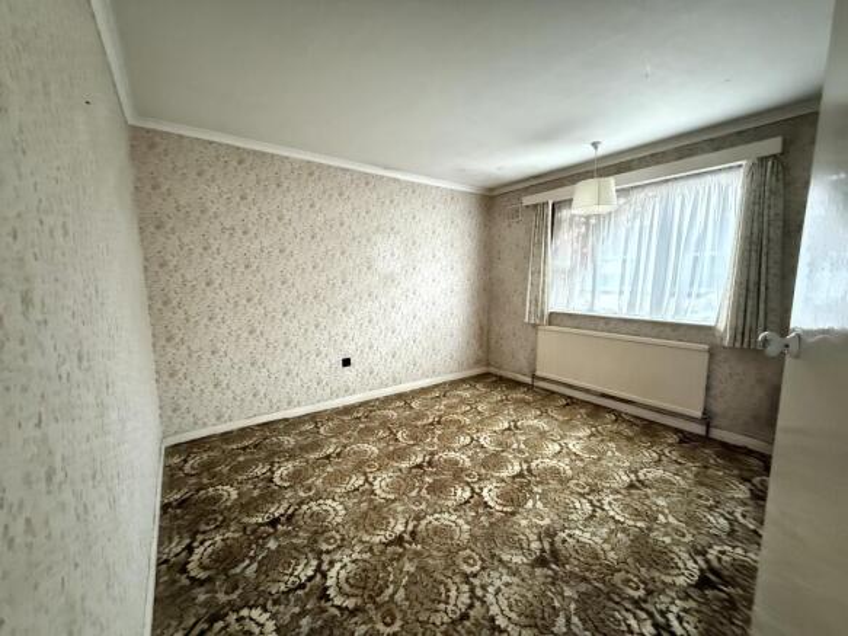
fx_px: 343
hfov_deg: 102.1
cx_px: 424
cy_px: 318
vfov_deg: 85.7
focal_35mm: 14
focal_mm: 2.22
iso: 1600
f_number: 2.2
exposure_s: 1/38
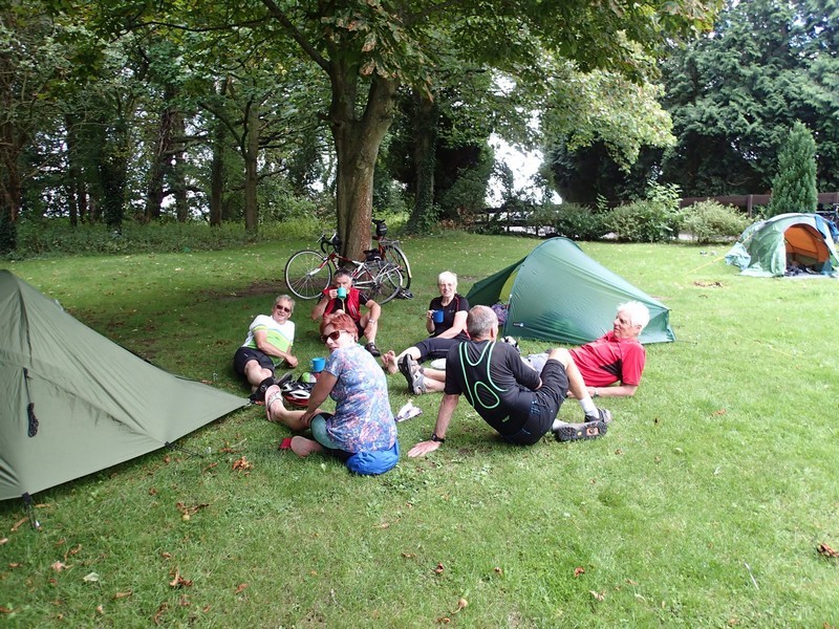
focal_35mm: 25
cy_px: 314
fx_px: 606
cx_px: 420
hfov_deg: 69.4
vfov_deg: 54.9
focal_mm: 4.5
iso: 100
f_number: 2.8
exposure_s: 1/60
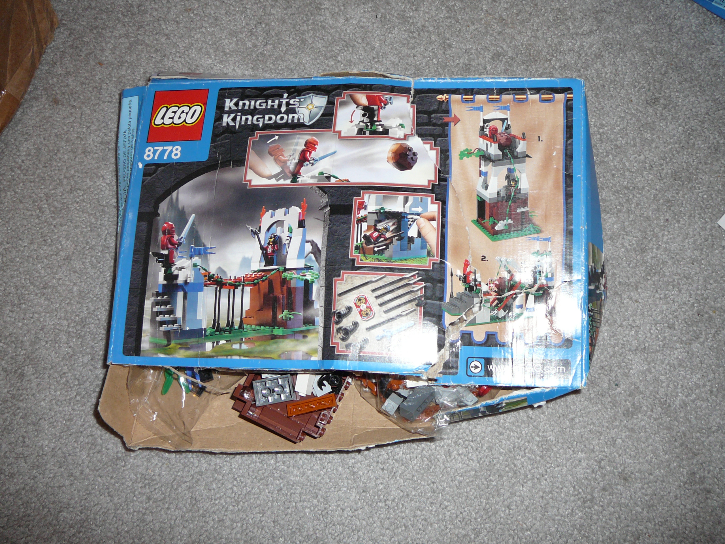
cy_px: 272
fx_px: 733
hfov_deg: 52.6
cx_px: 362
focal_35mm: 35
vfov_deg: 40.7
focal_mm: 5.2
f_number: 2.8
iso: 100
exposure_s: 1/30
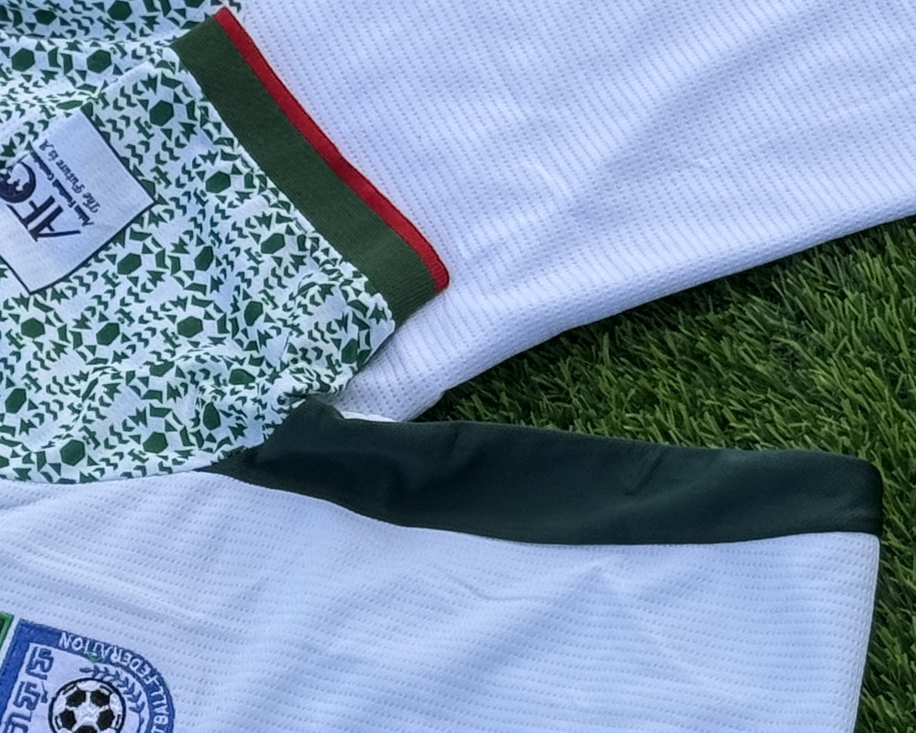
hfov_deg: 11.1
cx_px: 338
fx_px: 4691
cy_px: 475
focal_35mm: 173
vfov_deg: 8.9
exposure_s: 1/2273
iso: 64
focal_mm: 6.76
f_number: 1.78
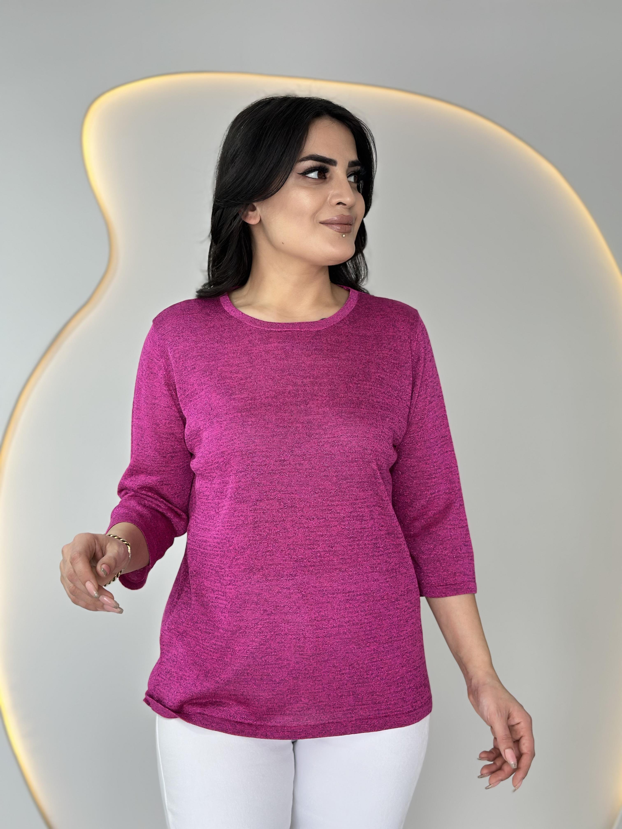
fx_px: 1150
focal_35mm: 48
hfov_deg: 30.3
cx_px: 311
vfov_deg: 39.7
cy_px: 414
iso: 80
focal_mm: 6.86
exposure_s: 1/192
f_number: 1.78
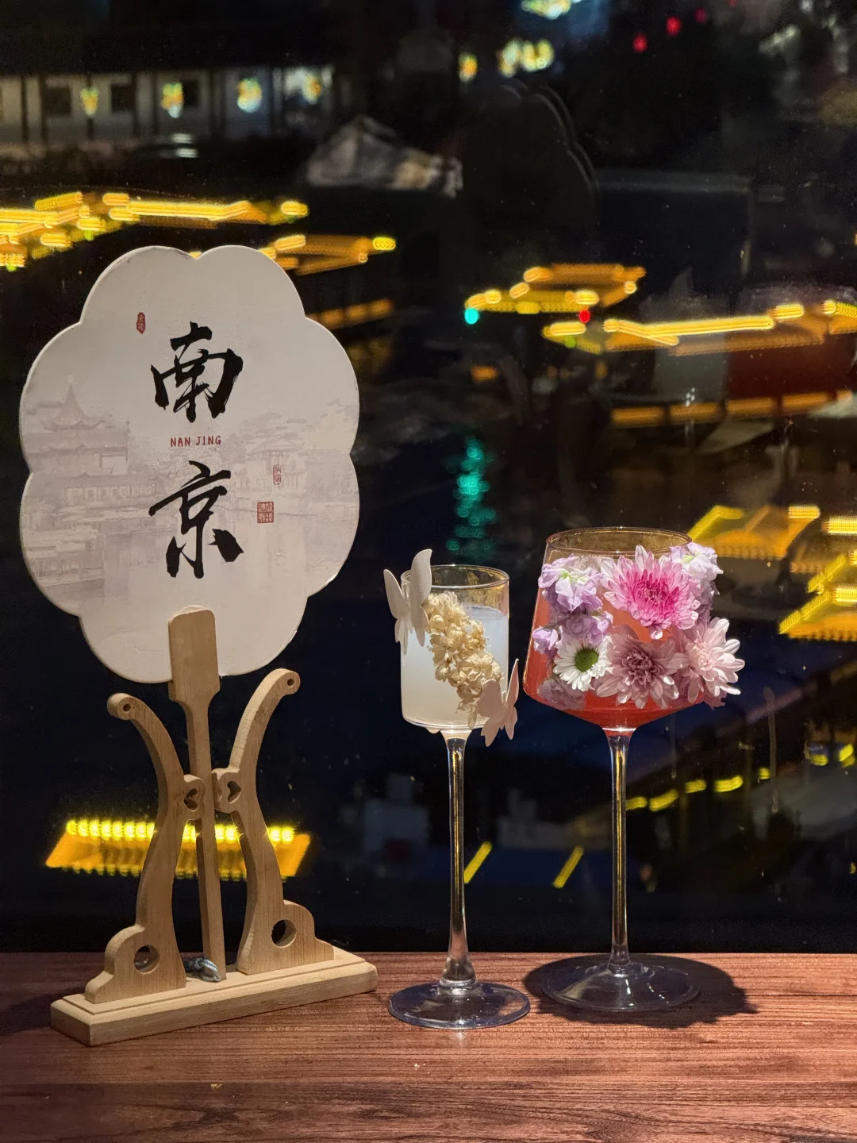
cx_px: 428
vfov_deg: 16.4
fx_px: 3961
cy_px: 572
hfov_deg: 12.3
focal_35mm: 120
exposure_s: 1/100
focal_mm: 15.66
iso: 640
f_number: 2.8
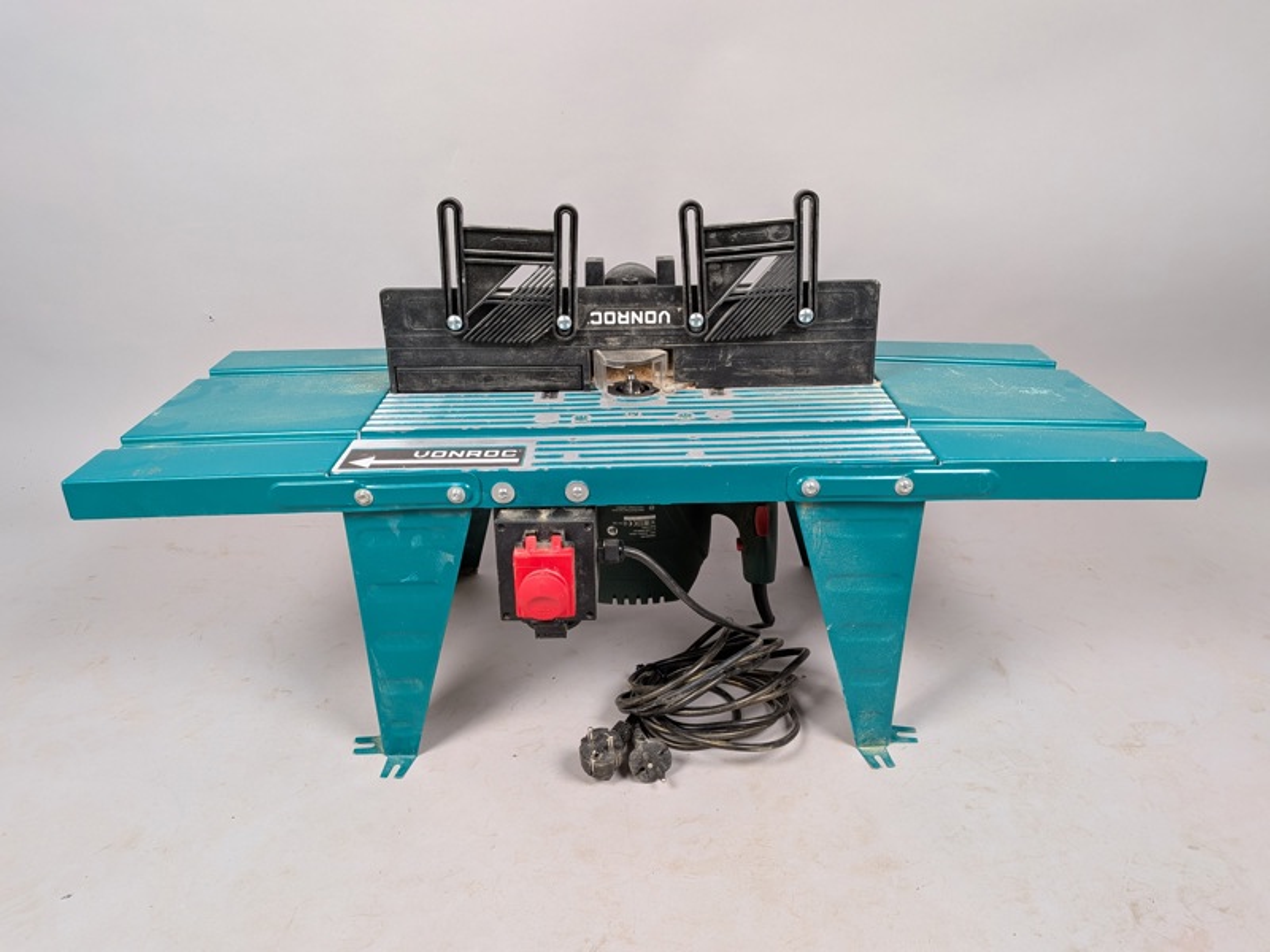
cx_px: 635
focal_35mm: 24
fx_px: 881
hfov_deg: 71.6
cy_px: 476
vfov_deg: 56.8
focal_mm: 4.53
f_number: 1.7
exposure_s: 1/25
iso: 36
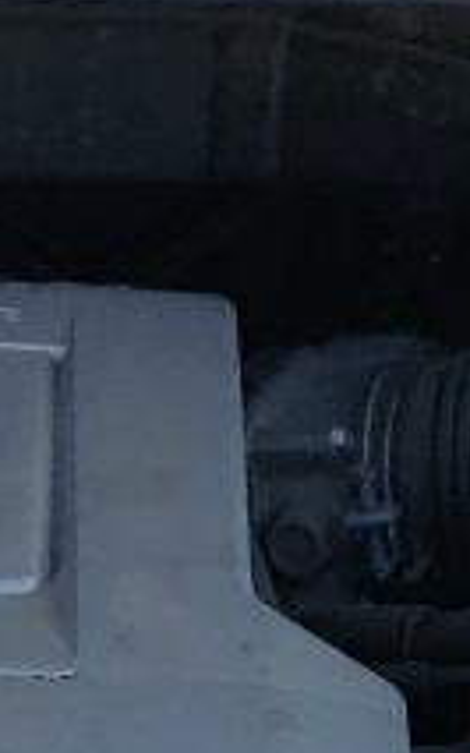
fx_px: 4245
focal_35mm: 207
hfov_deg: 6.3
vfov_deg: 9.4
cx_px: -64
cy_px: 1563
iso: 50
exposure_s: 1/1250
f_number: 1.5
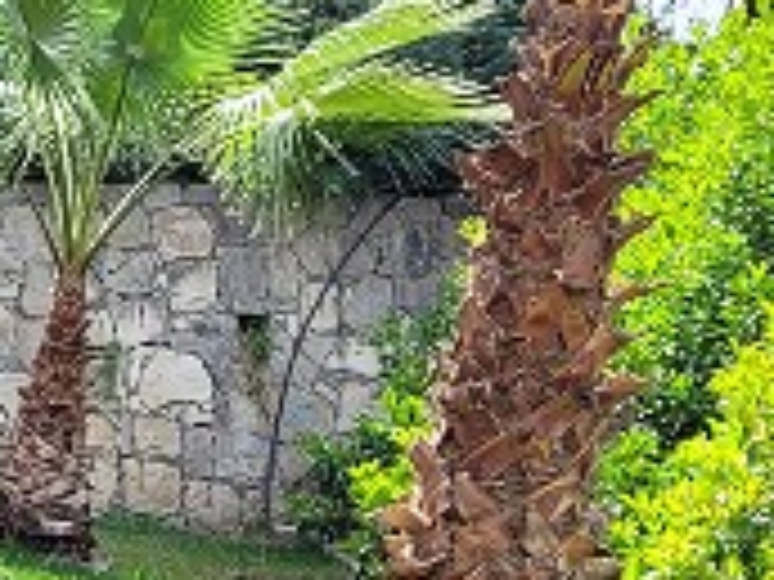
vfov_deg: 12.1
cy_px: 549
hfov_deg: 14.1
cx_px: -684
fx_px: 2706
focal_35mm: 121
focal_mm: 5.4
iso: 40
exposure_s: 1/467
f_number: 1.8
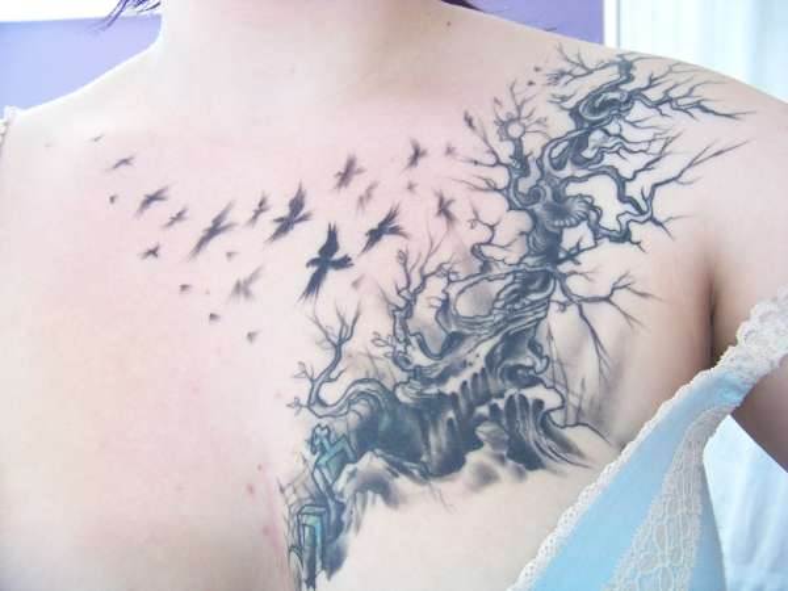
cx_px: 394
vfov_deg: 39.7
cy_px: 296
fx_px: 820
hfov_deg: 51.4
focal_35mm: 36
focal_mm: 5.85
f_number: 2.8
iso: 200
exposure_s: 1/25
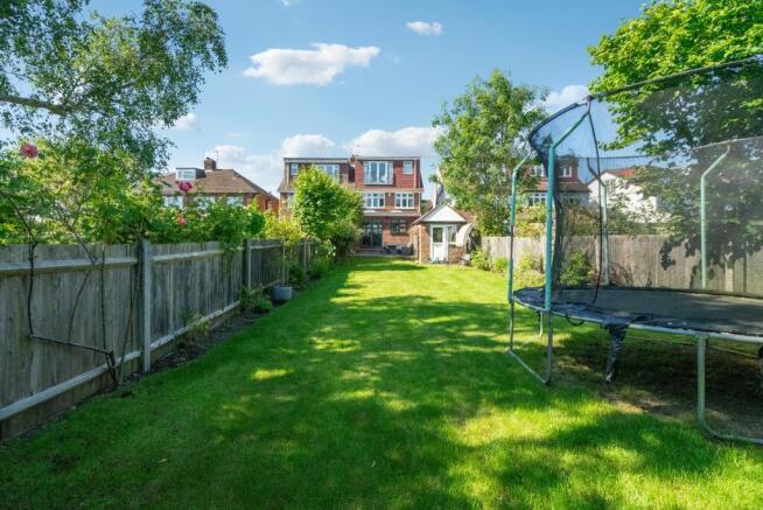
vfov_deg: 73.8
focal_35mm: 16
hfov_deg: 96.7
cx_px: 382
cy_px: 255
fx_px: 339
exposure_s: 1/2500
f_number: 10
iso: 6400
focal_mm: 16
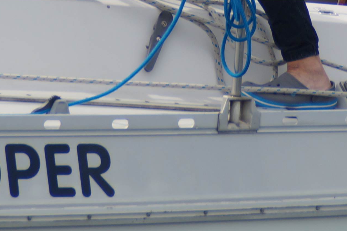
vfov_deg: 1.1
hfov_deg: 1.6
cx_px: 254
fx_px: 12474
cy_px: -238
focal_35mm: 1295
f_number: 6.3
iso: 100
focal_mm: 200
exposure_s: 1/320
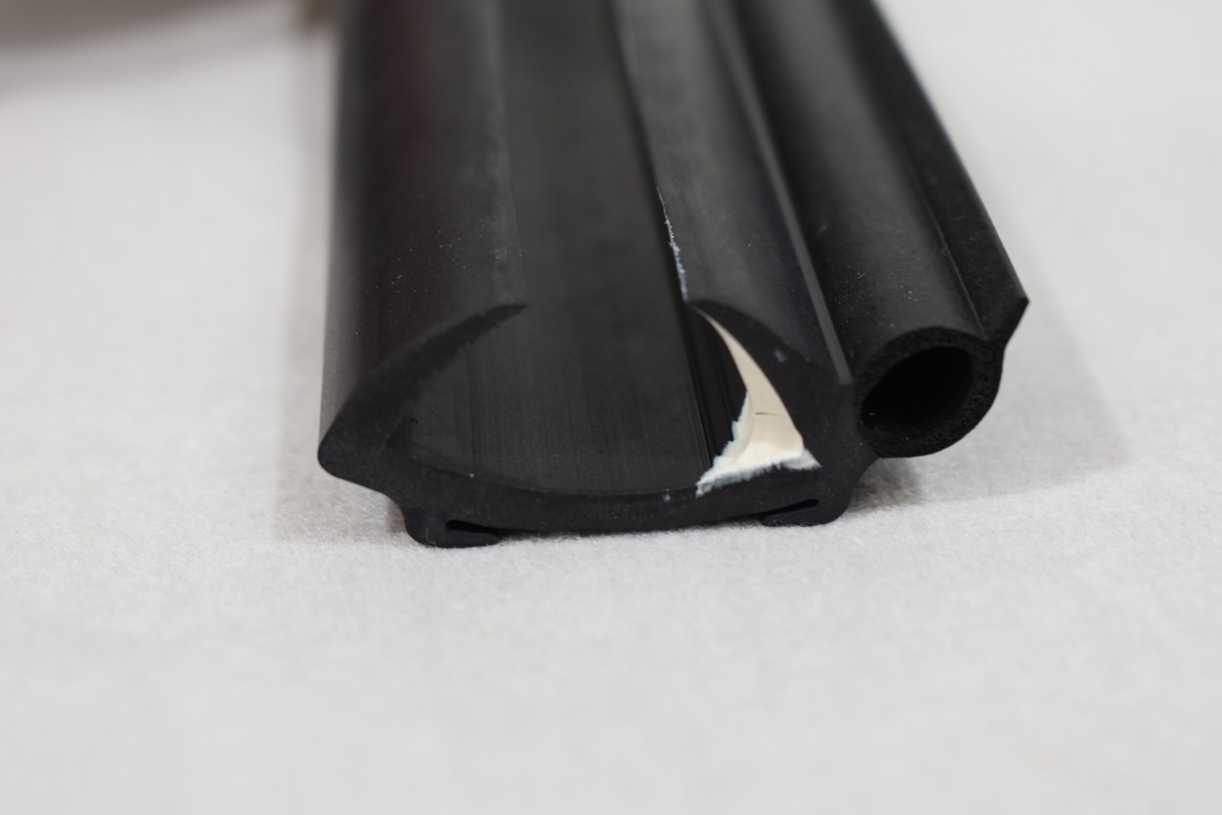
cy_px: 408
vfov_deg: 16.6
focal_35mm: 82
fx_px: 2800
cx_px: 611
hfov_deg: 24.6
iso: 640
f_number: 5.6
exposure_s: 1/60
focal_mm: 55
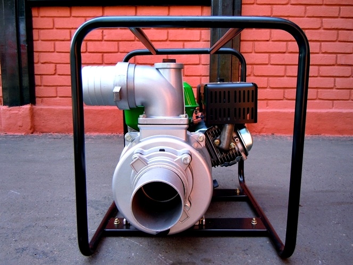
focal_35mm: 30
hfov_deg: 60.0
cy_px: 132
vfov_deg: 46.8
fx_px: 306
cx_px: 176
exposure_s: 1/80
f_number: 3.5
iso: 100
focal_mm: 5.4
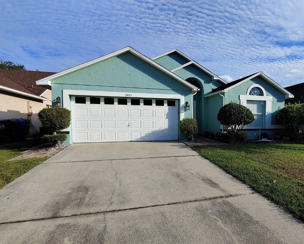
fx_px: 180
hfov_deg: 79.3
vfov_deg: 68.0
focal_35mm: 20
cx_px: 185
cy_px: 129
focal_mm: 2.18
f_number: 1.9
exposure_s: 1/1316
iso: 50
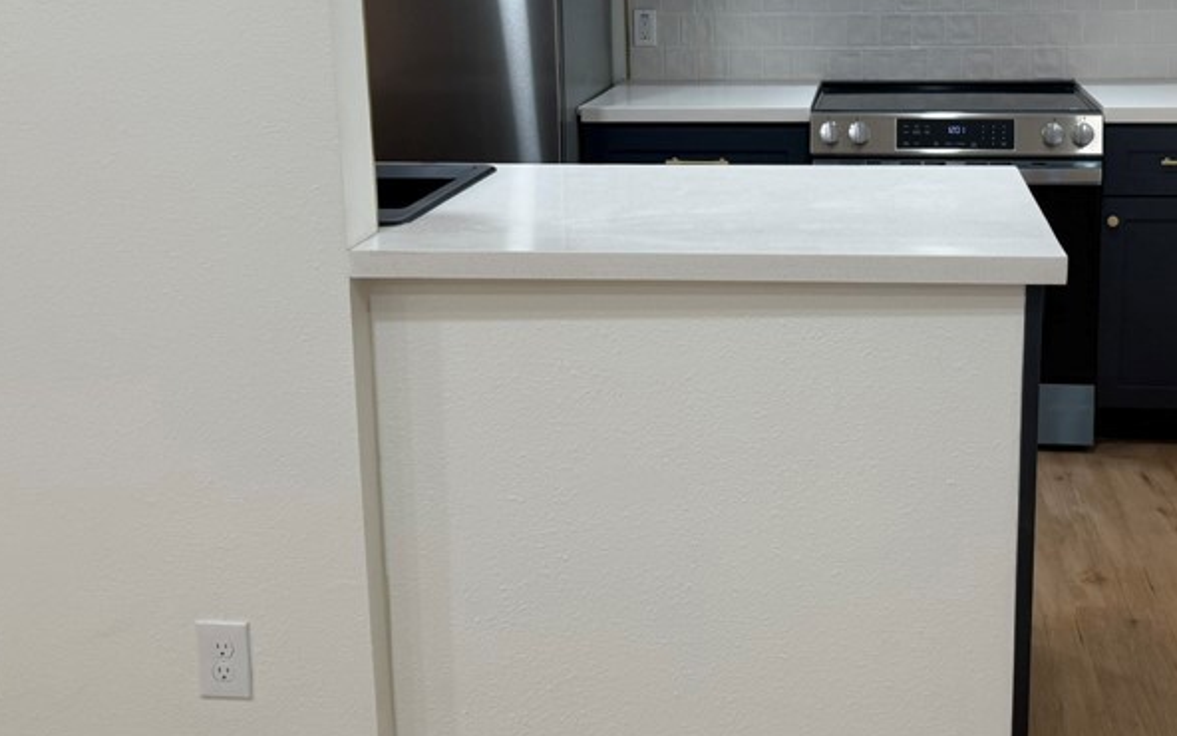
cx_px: 783
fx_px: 1411
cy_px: 185
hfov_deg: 44.6
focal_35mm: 44
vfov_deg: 28.8
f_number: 1.78
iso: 125
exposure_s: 1/120
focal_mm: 6.76
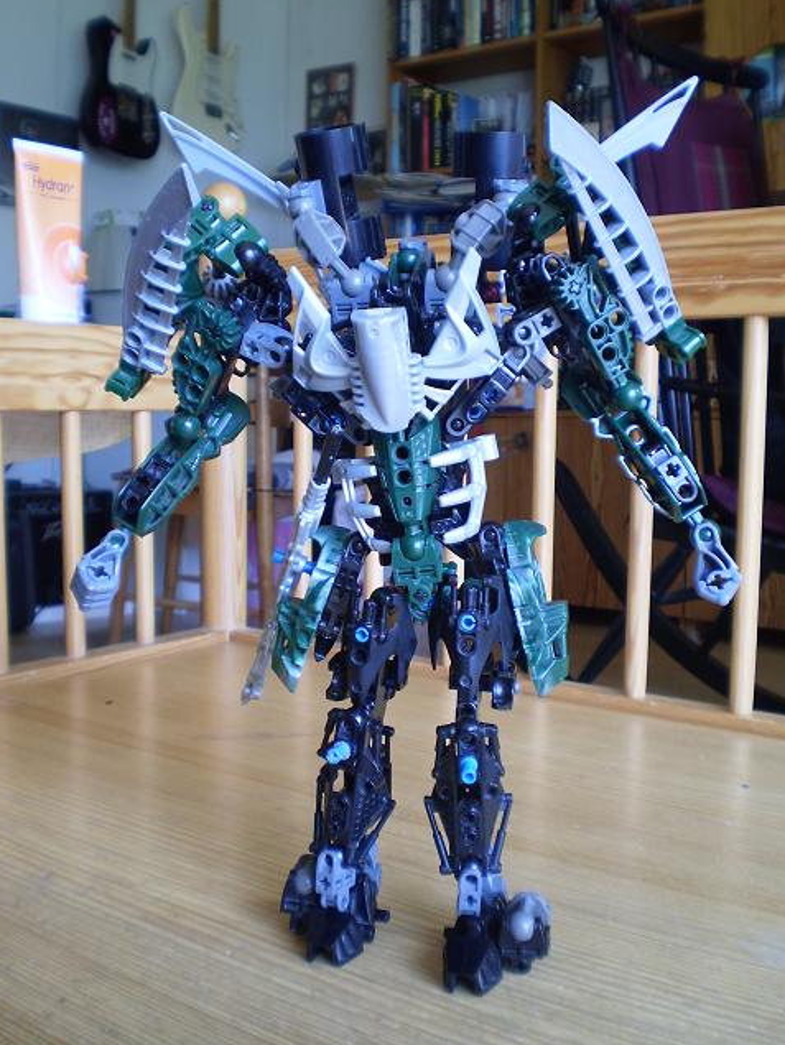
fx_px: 1118
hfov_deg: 38.7
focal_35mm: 37
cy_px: 521
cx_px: 390
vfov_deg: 50.1
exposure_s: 1/20
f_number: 3.1
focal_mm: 6.3
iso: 125
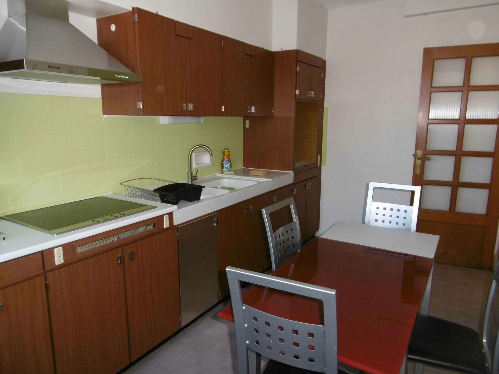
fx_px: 346
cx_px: 250
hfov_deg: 71.6
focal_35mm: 24
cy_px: 187
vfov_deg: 56.8
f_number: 3.1
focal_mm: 4.3
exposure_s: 1/60
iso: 200
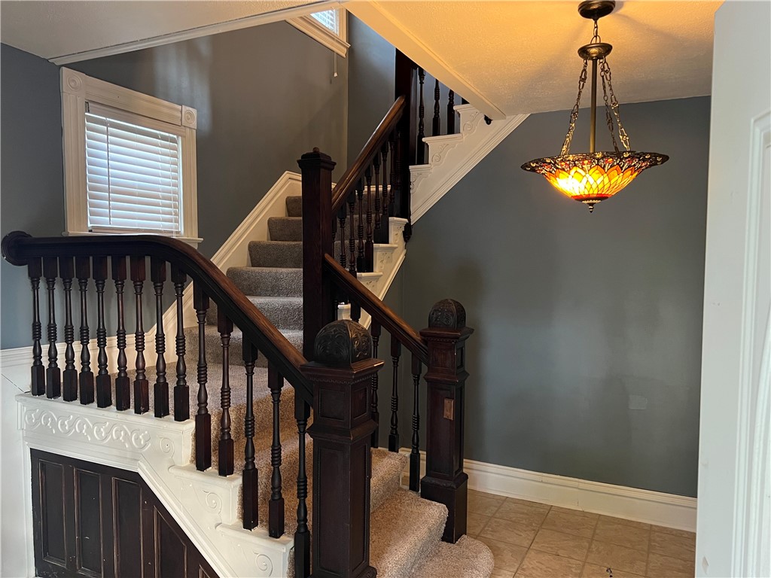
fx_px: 579
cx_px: 386
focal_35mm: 26
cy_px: 289
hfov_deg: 67.3
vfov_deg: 53.1
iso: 500
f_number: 1.5
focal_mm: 5.7
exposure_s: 1/40
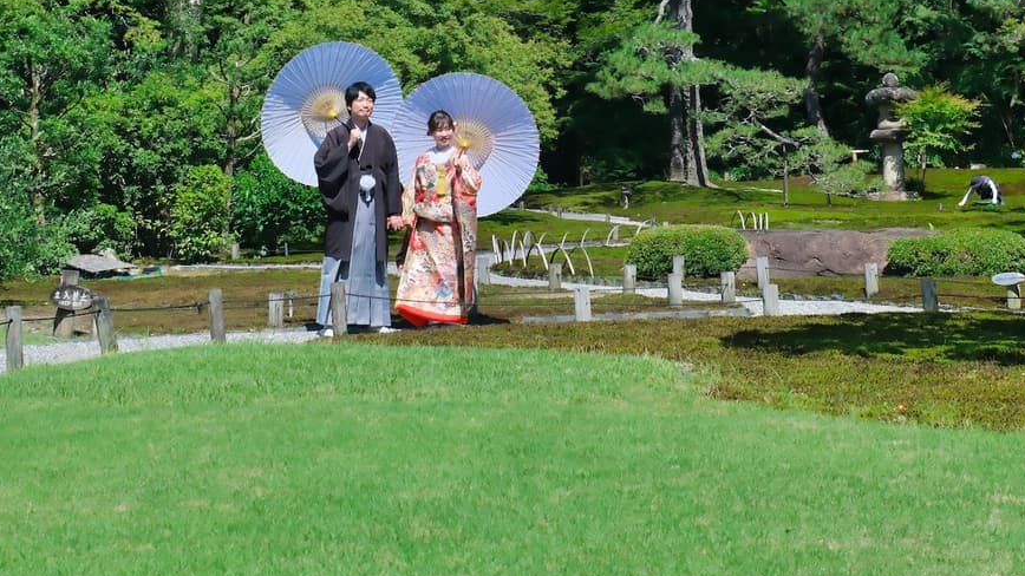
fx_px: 1794
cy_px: 42
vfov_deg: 17.9
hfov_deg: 31.9
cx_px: 491
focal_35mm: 66
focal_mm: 25.1
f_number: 7.1
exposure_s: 1/1250
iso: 800
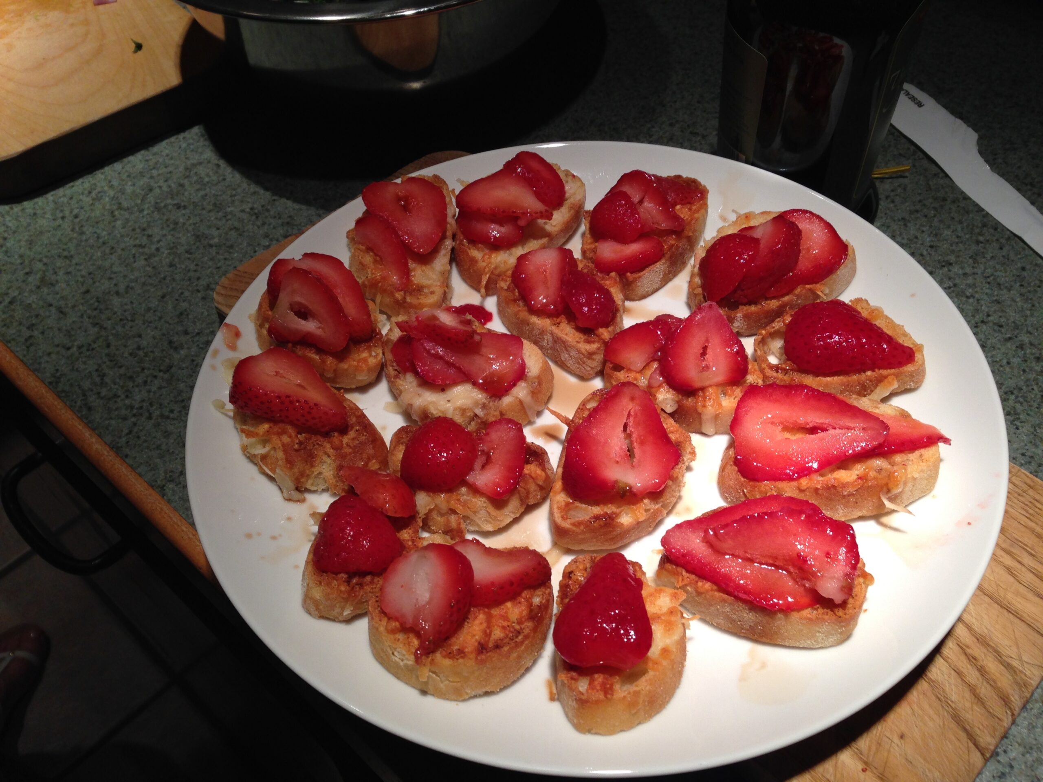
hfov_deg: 55.4
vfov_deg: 42.9
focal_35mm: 33
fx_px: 994
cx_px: 522
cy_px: 391
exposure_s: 1/120
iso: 64
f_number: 2.4
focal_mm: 4.12
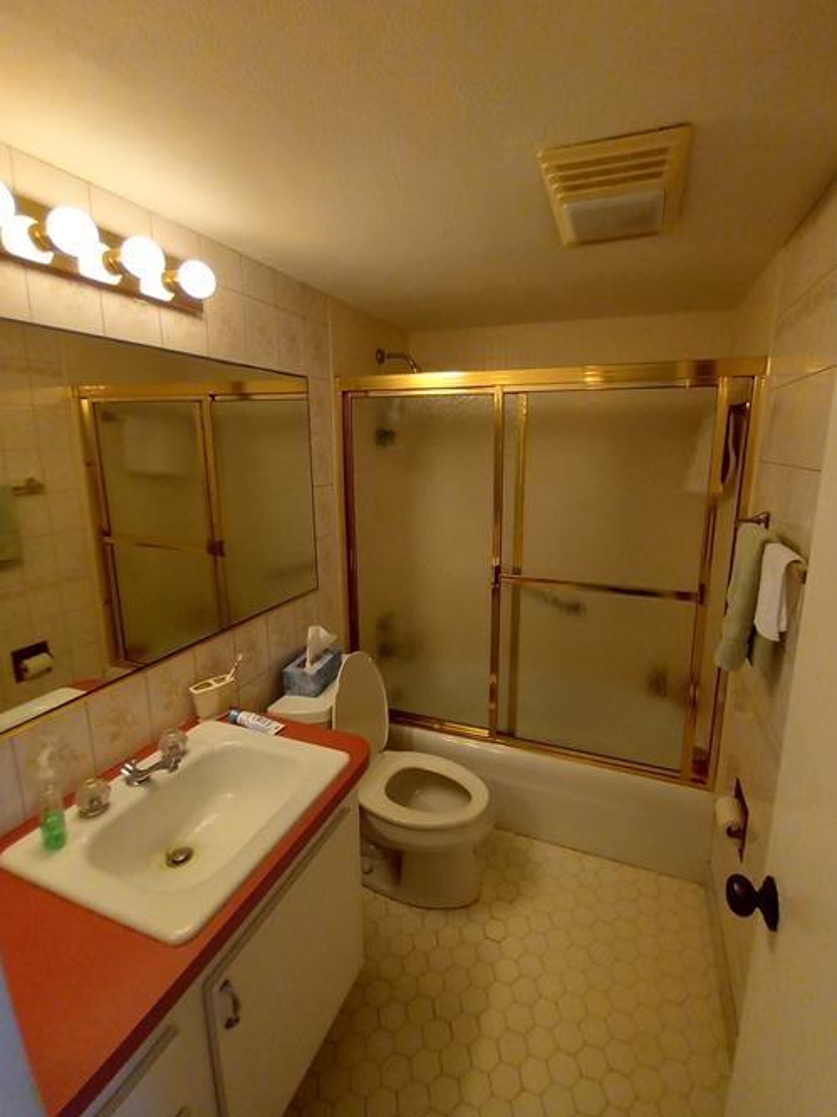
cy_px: 537
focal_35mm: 15
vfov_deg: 98.1
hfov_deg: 81.5
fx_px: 484
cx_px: 456
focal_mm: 1.13
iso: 100
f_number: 2.2
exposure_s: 1/60
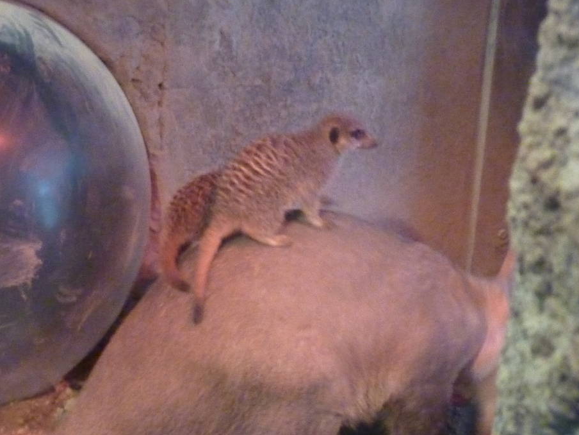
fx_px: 1422
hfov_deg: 23.0
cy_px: 271
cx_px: 256
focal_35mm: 85
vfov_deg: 17.3
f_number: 3.8
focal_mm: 7.9
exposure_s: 1/13
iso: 800
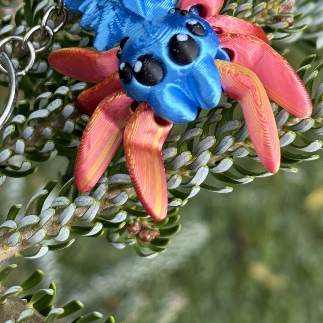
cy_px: 111
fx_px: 1108
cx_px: 166
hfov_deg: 16.6
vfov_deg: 16.5
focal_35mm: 105
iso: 64
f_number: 1.78
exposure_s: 1/1133
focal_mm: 6.76
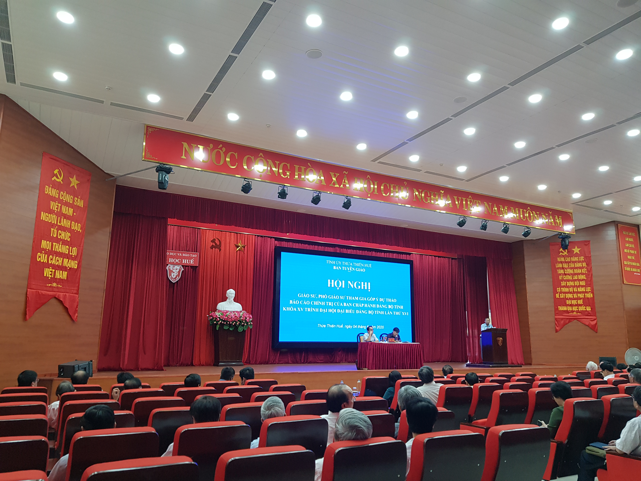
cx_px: 320
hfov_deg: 67.3
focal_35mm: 26
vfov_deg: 53.1
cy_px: 240
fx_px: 481
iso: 160
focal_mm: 4.3
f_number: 1.7
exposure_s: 1/50
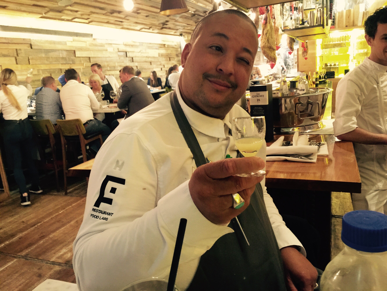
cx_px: 194
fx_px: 324
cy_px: 146
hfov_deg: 61.7
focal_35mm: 29
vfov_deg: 48.2
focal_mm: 4.15
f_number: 2.2
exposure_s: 1/4
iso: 100
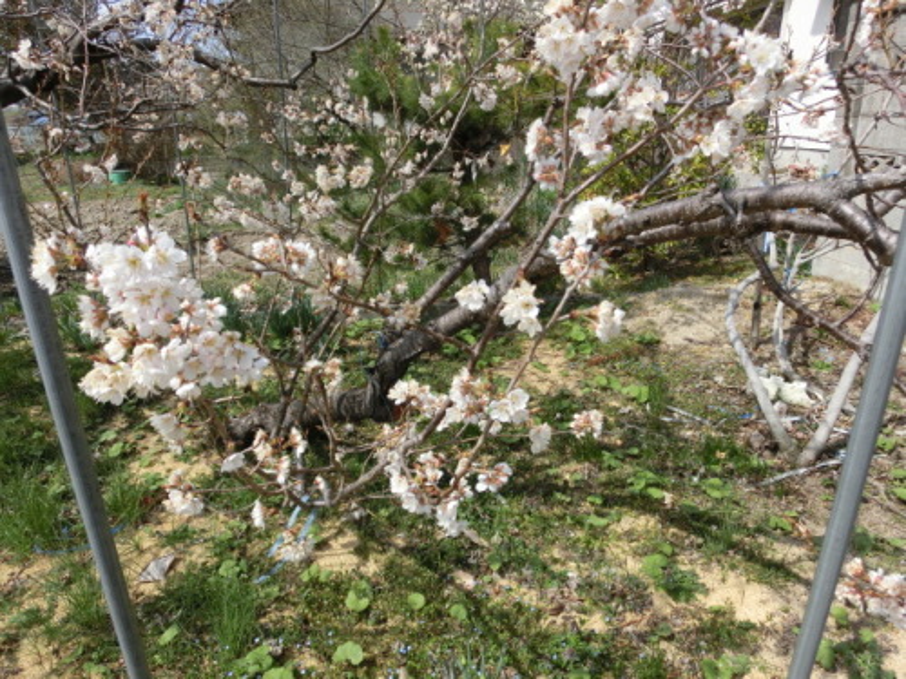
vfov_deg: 54.9
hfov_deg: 69.4
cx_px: 453
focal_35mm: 25
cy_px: 340
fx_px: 654
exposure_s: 1/200
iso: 80
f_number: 8
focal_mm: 4.4
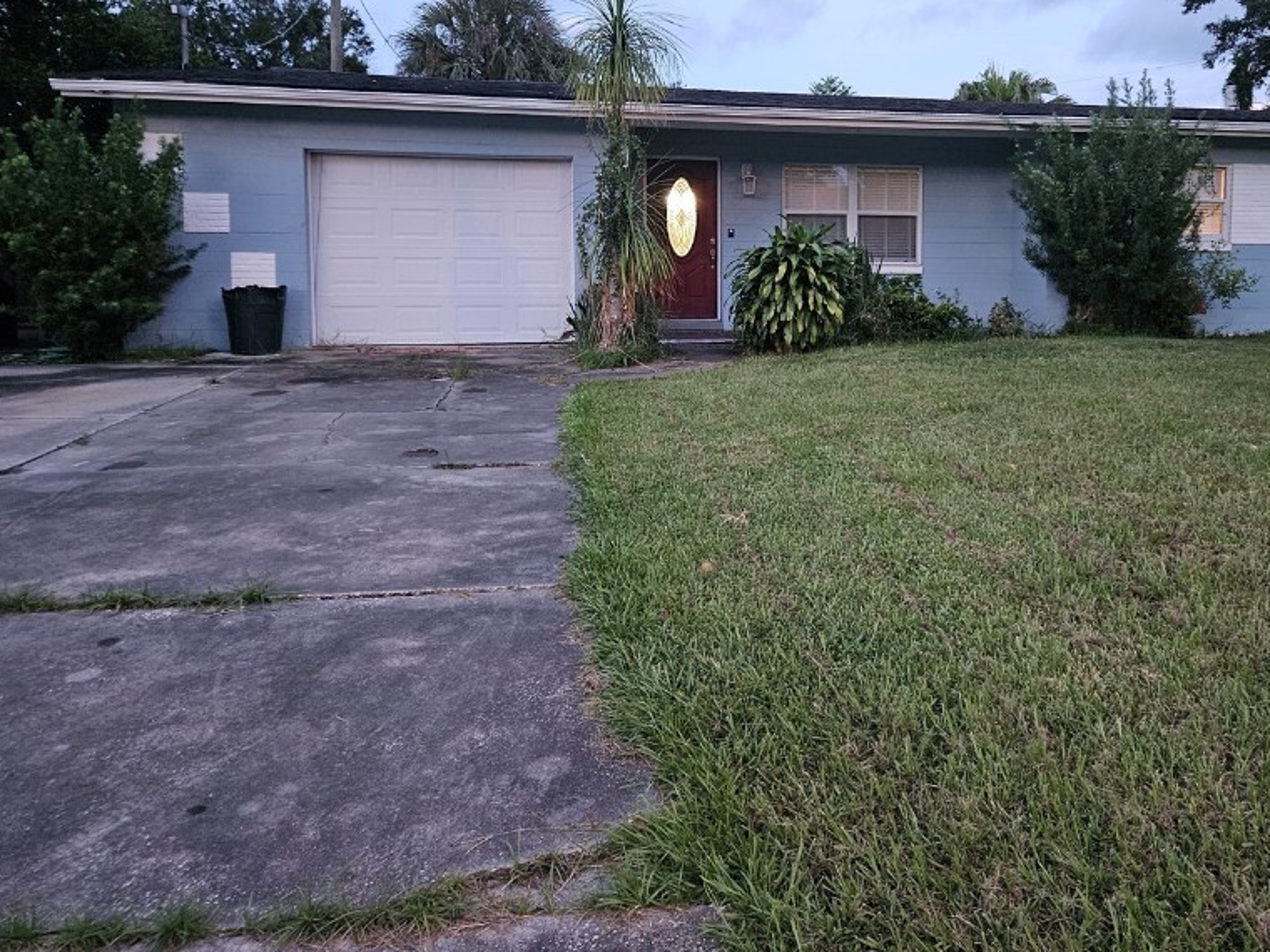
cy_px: 337
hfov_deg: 57.2
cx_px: 832
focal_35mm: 31
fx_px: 1137
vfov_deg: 44.9
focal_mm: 5.4
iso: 640
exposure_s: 1/24
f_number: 1.8
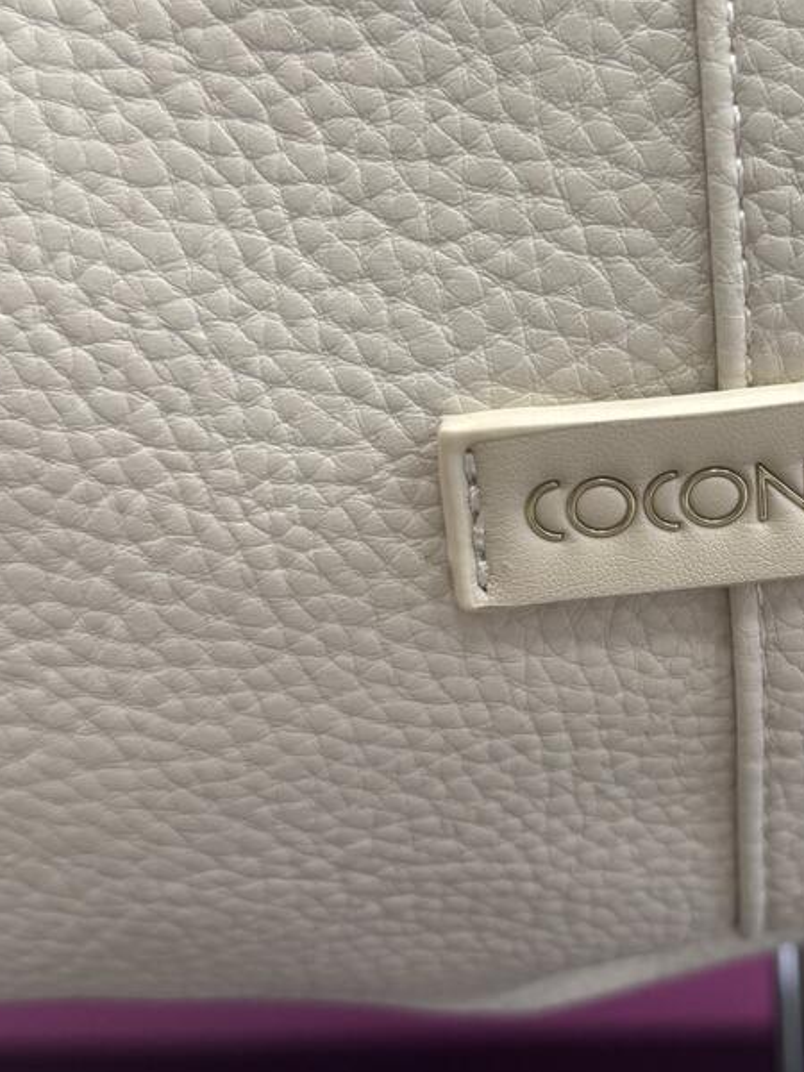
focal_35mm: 60
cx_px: 748
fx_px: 1858
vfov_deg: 32.1
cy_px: 423
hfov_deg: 23.7
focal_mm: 6.76
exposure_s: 1/100
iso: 160
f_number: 1.78
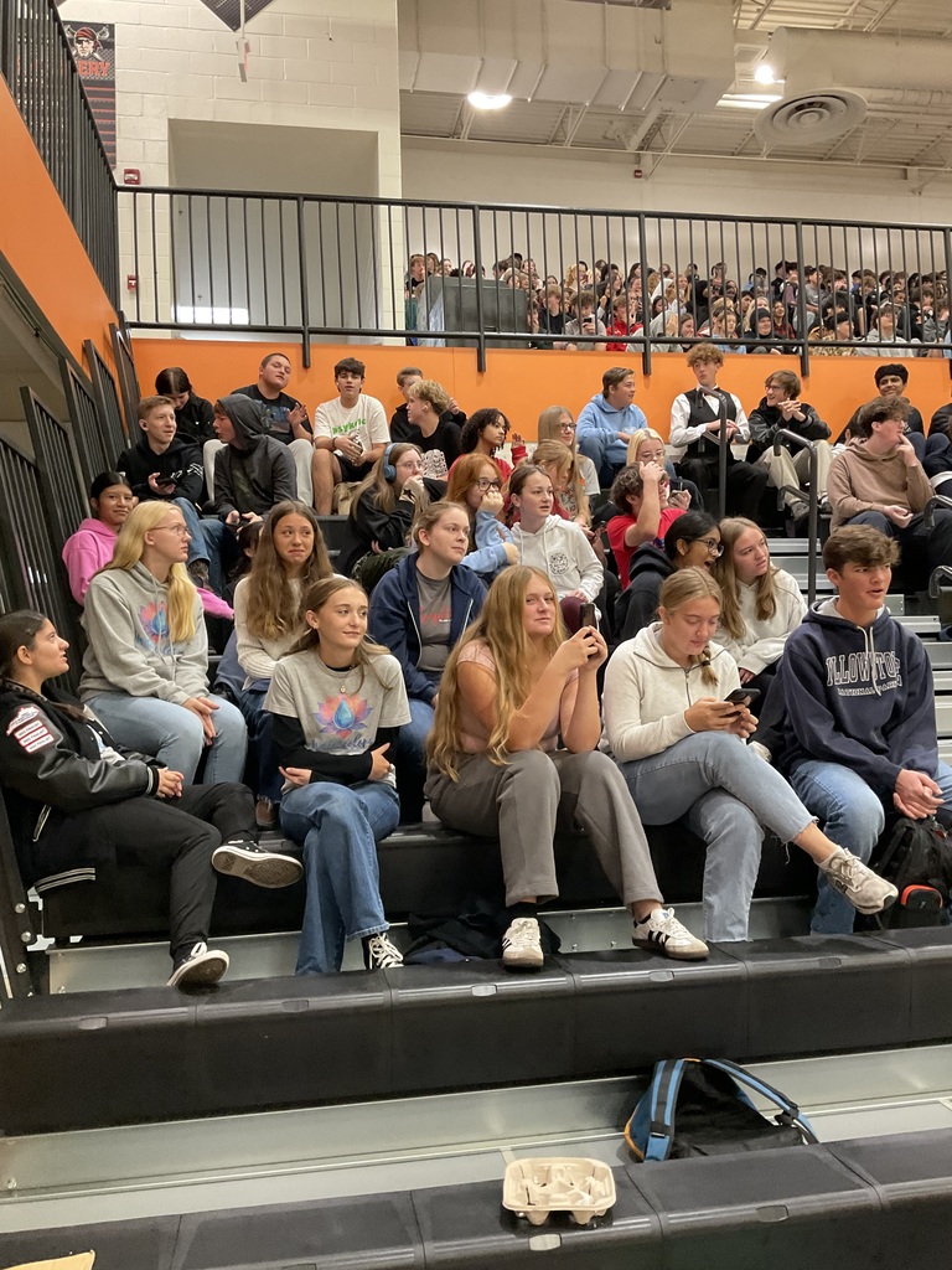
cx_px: 476
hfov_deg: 48.2
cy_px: 635
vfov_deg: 61.7
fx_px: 1063
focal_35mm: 29
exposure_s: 1/60
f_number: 1.8
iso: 200
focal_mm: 3
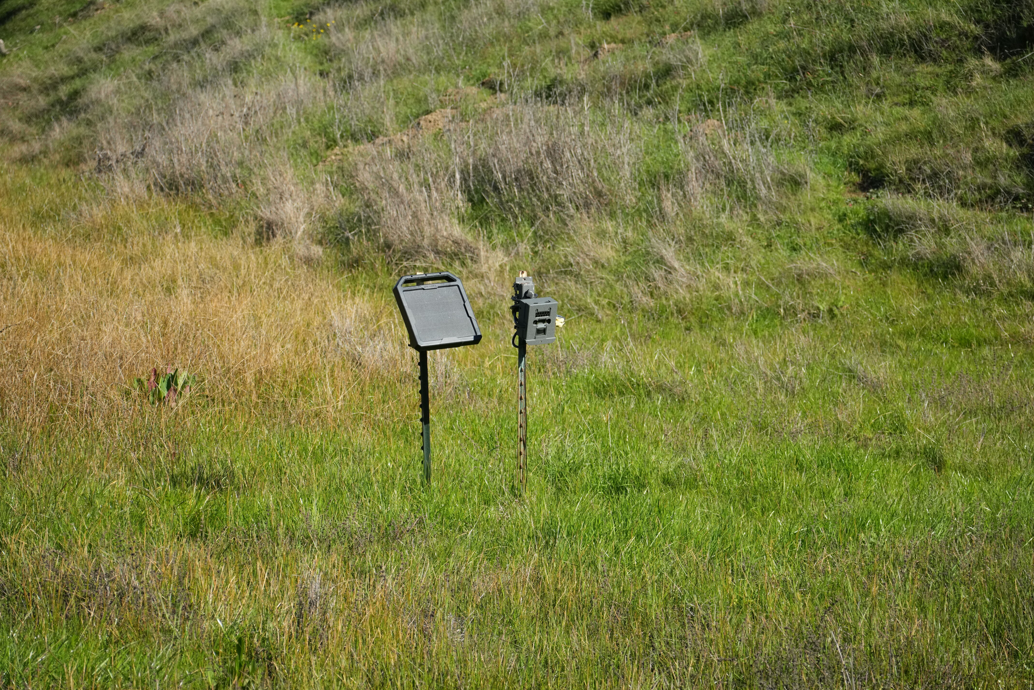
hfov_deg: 13.4
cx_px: 517
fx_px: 4394
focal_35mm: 153
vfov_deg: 9.0
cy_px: 344
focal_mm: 152
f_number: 6.3
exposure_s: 1/2500
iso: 1000
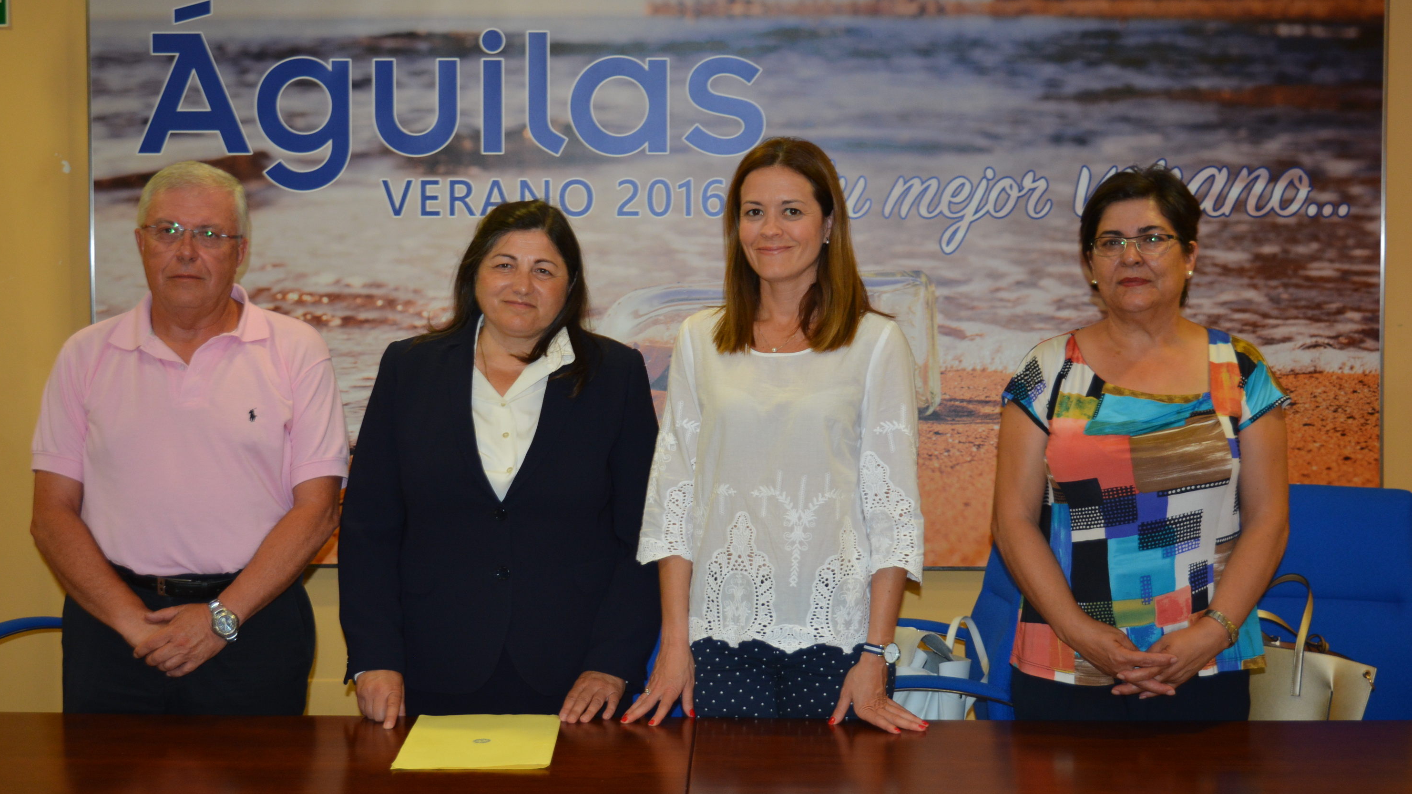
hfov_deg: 38.5
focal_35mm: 54
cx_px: 699
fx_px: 2022
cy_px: 368
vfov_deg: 22.2
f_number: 4.5
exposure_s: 1/60
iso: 640
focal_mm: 34
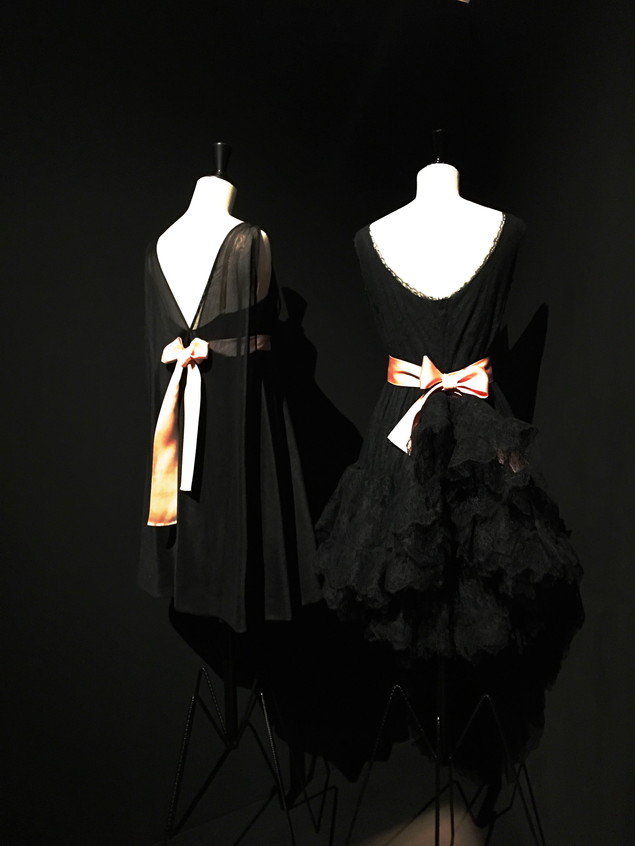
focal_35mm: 29
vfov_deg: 61.7
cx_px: 318
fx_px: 709
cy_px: 423
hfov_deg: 48.2
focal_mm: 4.15
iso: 250
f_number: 2.2
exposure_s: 1/4
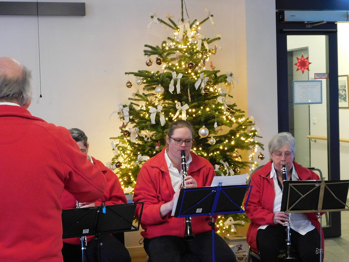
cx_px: 174
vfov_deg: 22.3
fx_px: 665
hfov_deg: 29.4
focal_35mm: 66
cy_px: 131
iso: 560
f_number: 4.2
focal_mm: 11.7
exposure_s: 1/8
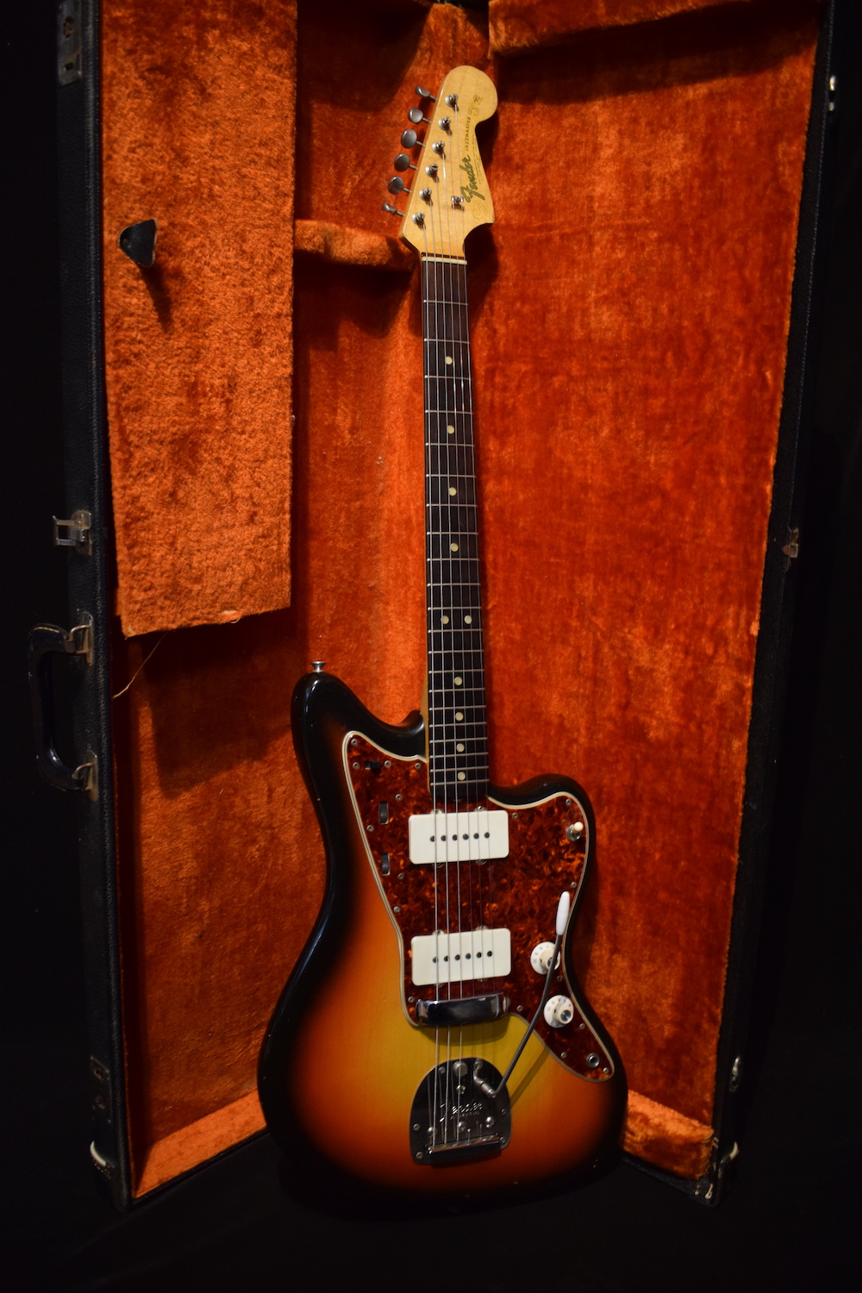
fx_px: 1131
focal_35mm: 32
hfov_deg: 41.7
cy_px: 646
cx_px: 431
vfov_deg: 59.5
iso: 1600
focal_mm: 21
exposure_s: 1/30
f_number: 3.8
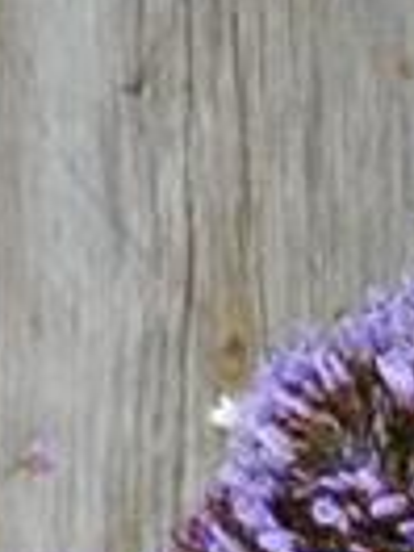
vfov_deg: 12.9
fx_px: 2009
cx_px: 648
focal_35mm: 126
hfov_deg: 11.2
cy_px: 1206
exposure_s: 1/25
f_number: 3.5
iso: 400
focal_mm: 4.5
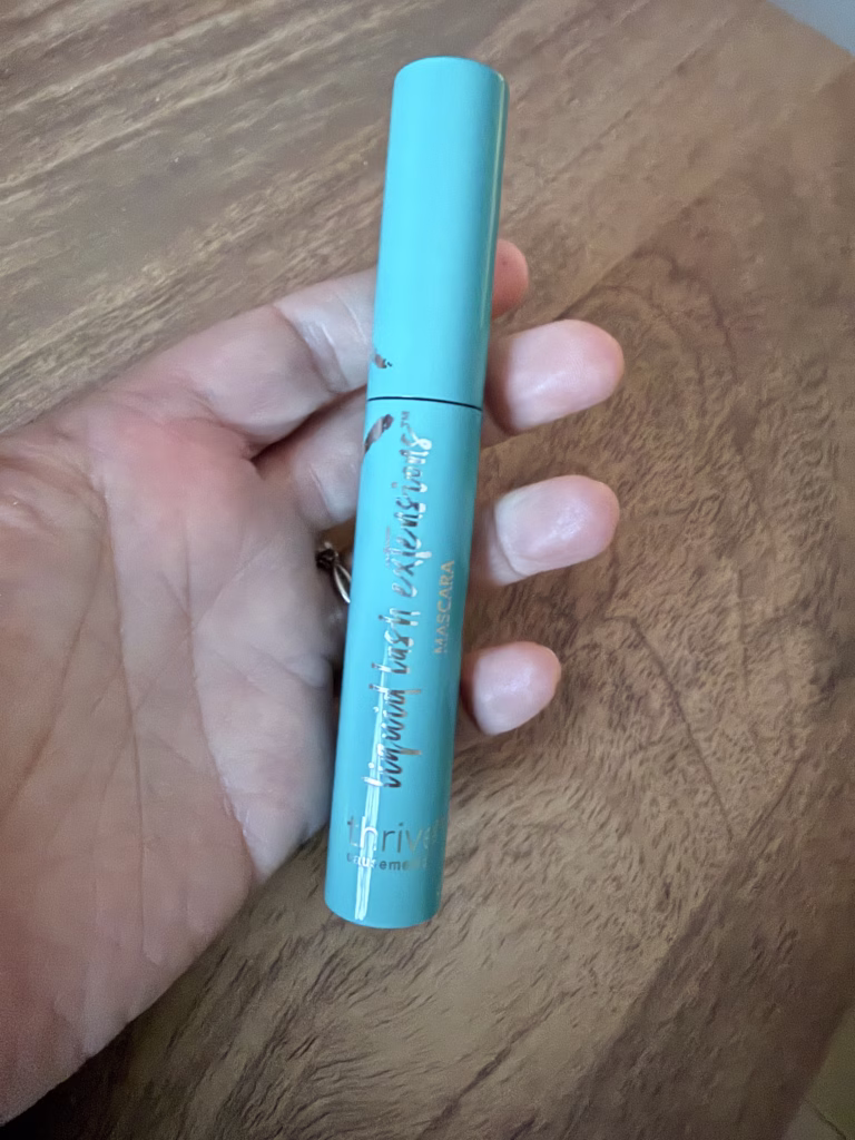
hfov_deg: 56.8
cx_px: 428
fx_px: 790
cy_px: 570
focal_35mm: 24
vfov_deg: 71.6
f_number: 2.2
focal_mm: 2.22
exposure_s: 1/15
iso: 1000
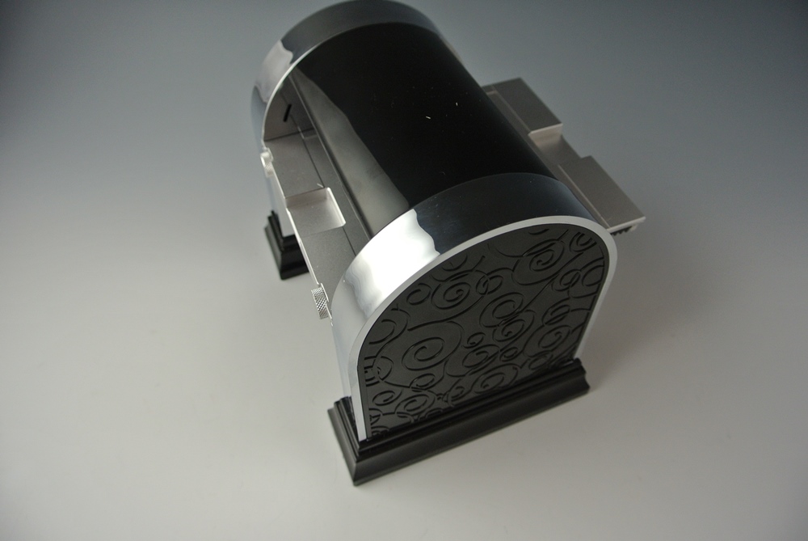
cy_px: 270
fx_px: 607
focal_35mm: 27
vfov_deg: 48.0
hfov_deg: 67.3
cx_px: 404
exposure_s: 1/125
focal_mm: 10
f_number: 3.5
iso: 280
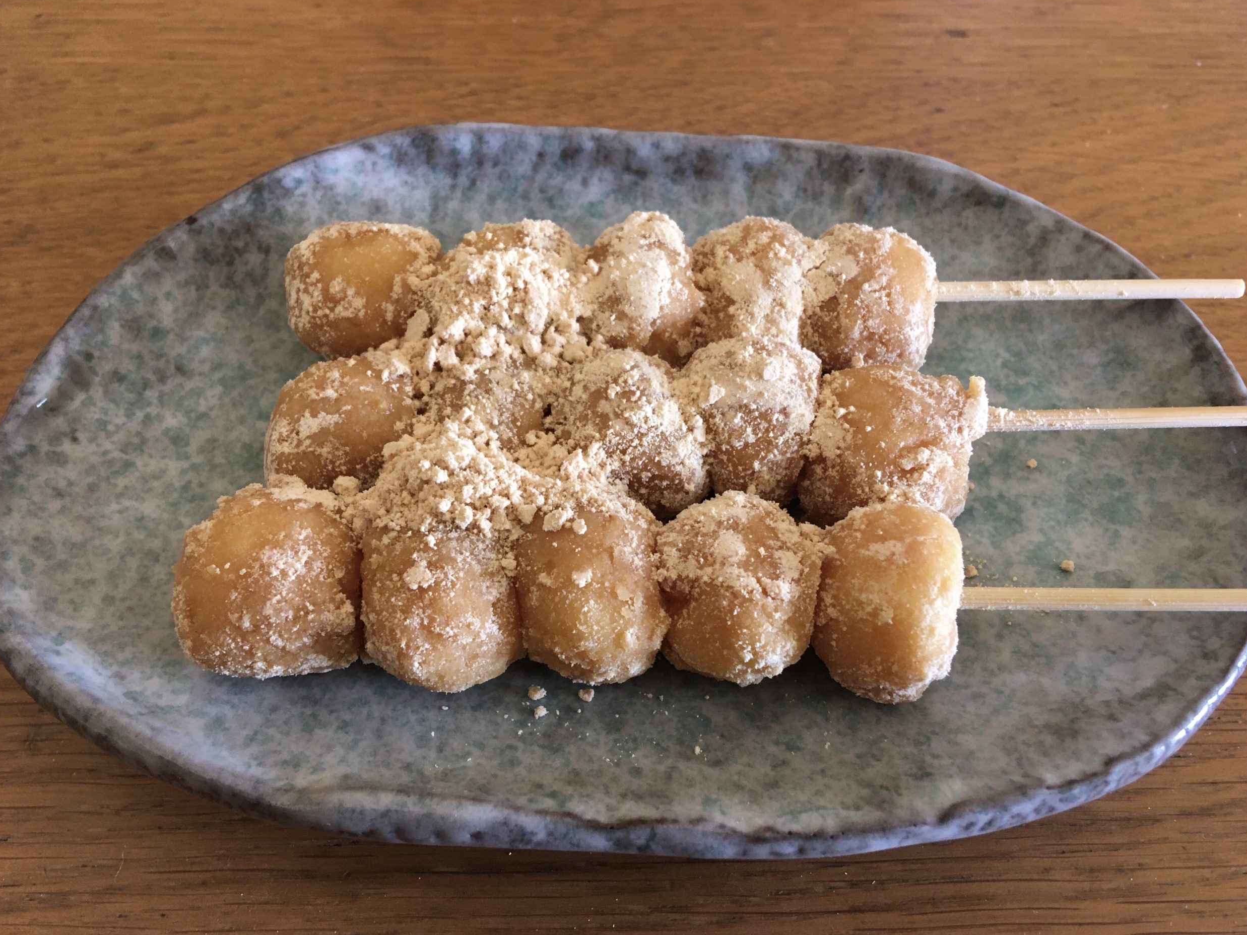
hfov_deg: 60.0
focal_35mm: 30
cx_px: 633
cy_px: 477
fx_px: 1081
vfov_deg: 46.8
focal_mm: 4.15
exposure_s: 1/30
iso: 100
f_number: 2.2
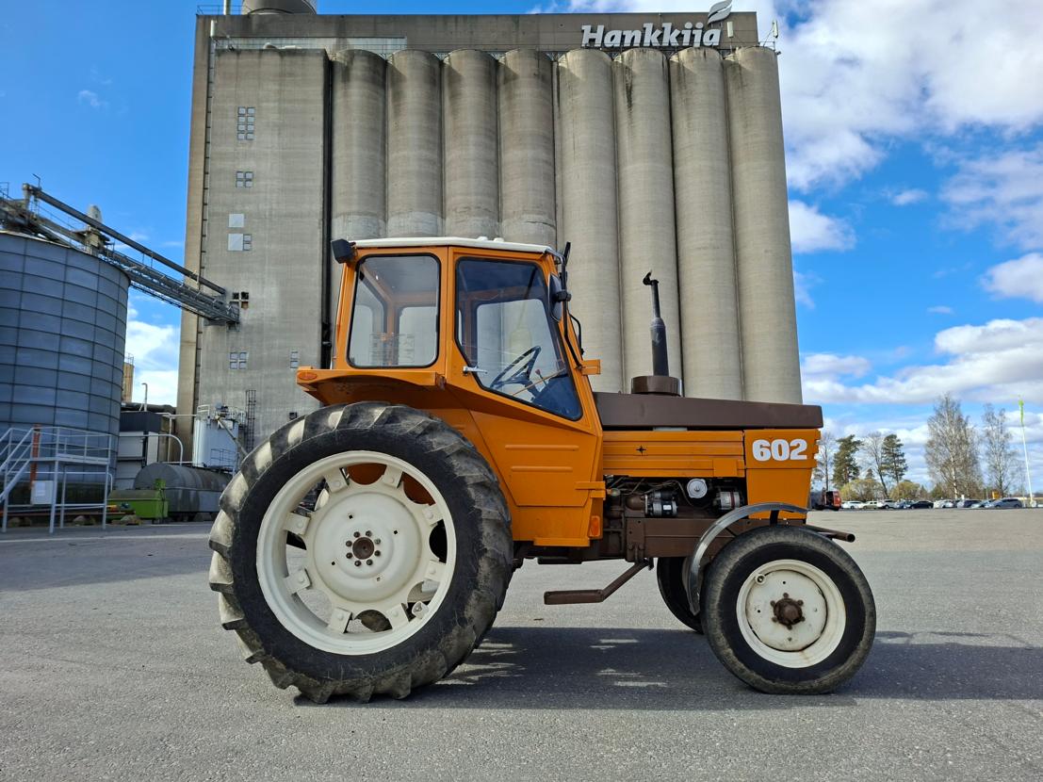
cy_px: 391
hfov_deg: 73.9
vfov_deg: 58.9
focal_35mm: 23
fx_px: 693
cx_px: 522
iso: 50
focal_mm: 5.54
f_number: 1.8
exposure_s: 1/1391
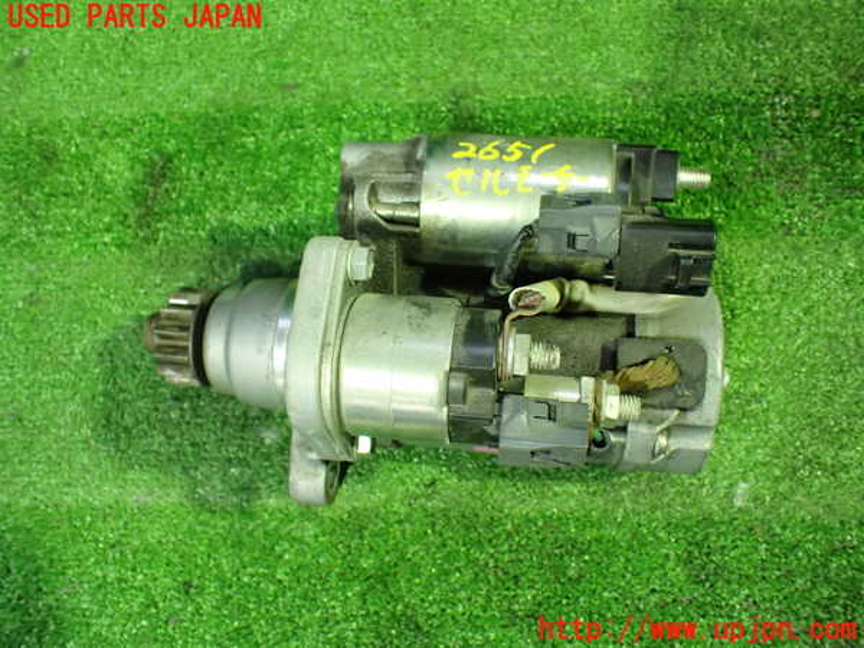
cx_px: 432
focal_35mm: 30
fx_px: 749
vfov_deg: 46.8
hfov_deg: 60.0
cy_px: 324
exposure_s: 1/30
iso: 800
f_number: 2.3
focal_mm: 5.4
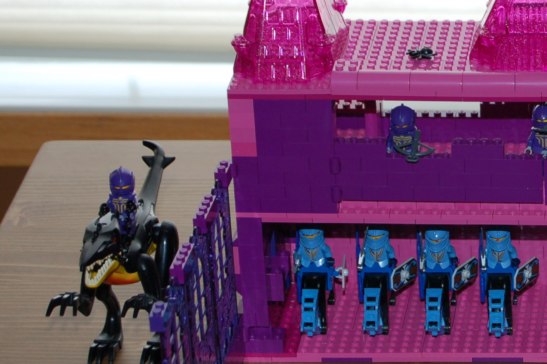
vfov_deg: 7.8
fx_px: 2658
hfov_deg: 11.6
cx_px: 546
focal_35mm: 175
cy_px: 45
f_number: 5.6
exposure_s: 1/125
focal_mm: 55
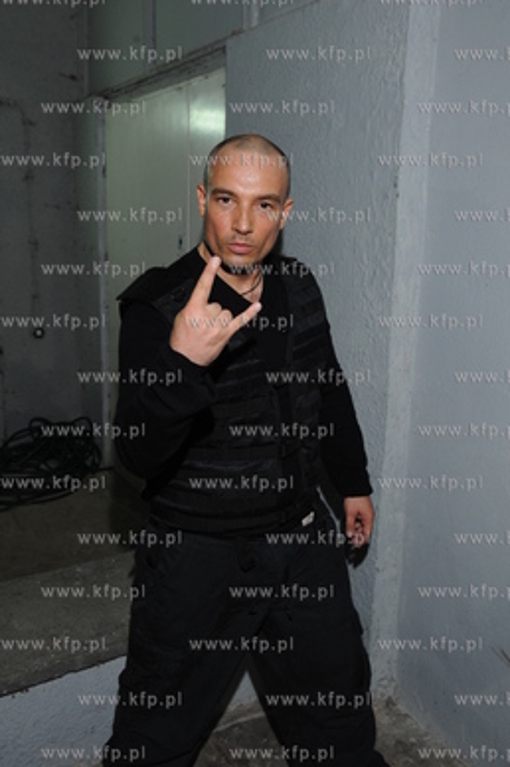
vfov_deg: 57.3
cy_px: 374
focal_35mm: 33
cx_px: 255
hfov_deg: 39.9
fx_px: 702
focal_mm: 32
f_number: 5.6
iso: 800
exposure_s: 1/80
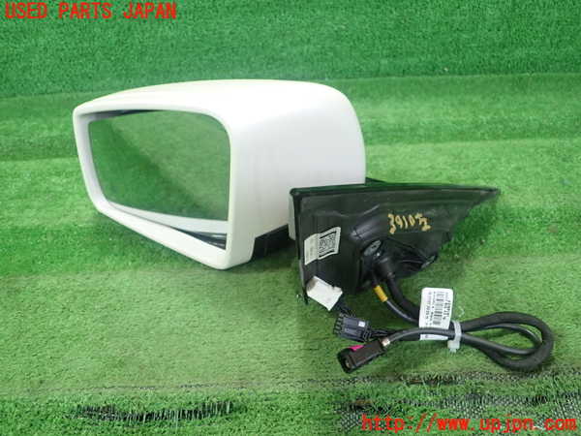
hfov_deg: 60.0
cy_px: 218
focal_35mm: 30
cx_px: 290
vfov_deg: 46.8
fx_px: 504
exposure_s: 1/125
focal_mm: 5.5
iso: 320
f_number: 2.3
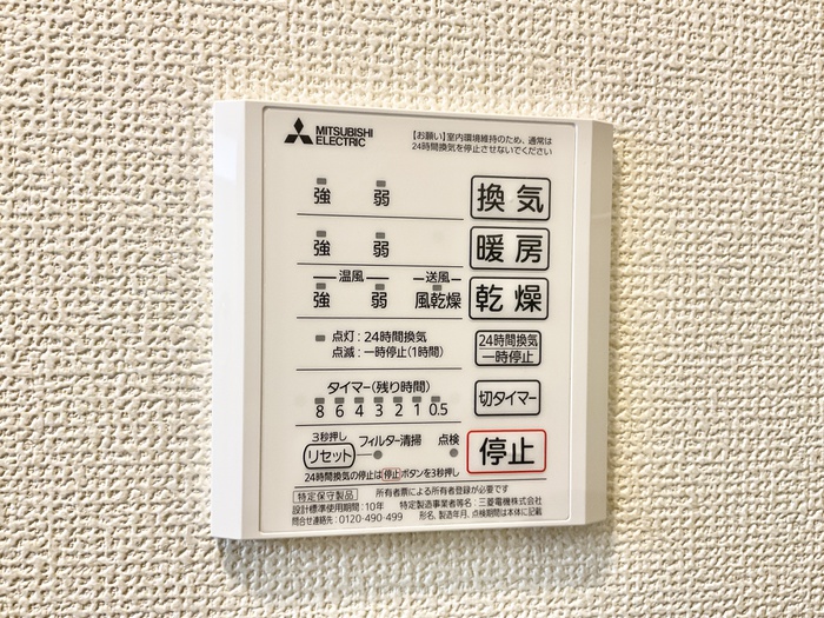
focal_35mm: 29
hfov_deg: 61.7
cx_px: 412
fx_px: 690
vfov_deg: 48.2
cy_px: 309
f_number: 1.8
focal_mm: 3
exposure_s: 1/60
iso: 80
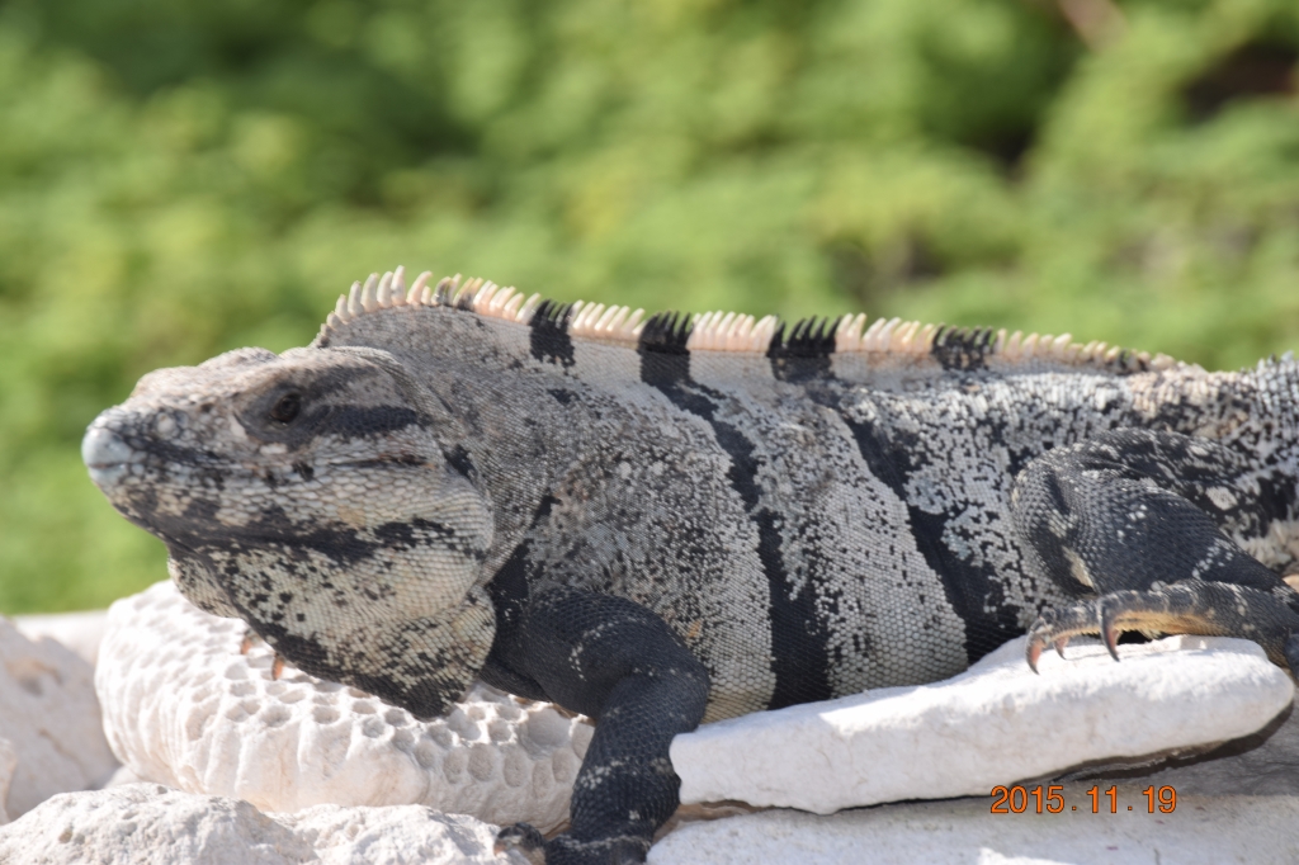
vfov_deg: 4.6
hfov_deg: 6.9
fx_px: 10821
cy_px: 432
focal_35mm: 300
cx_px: 650
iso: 100
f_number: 10
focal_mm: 200
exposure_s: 1/200
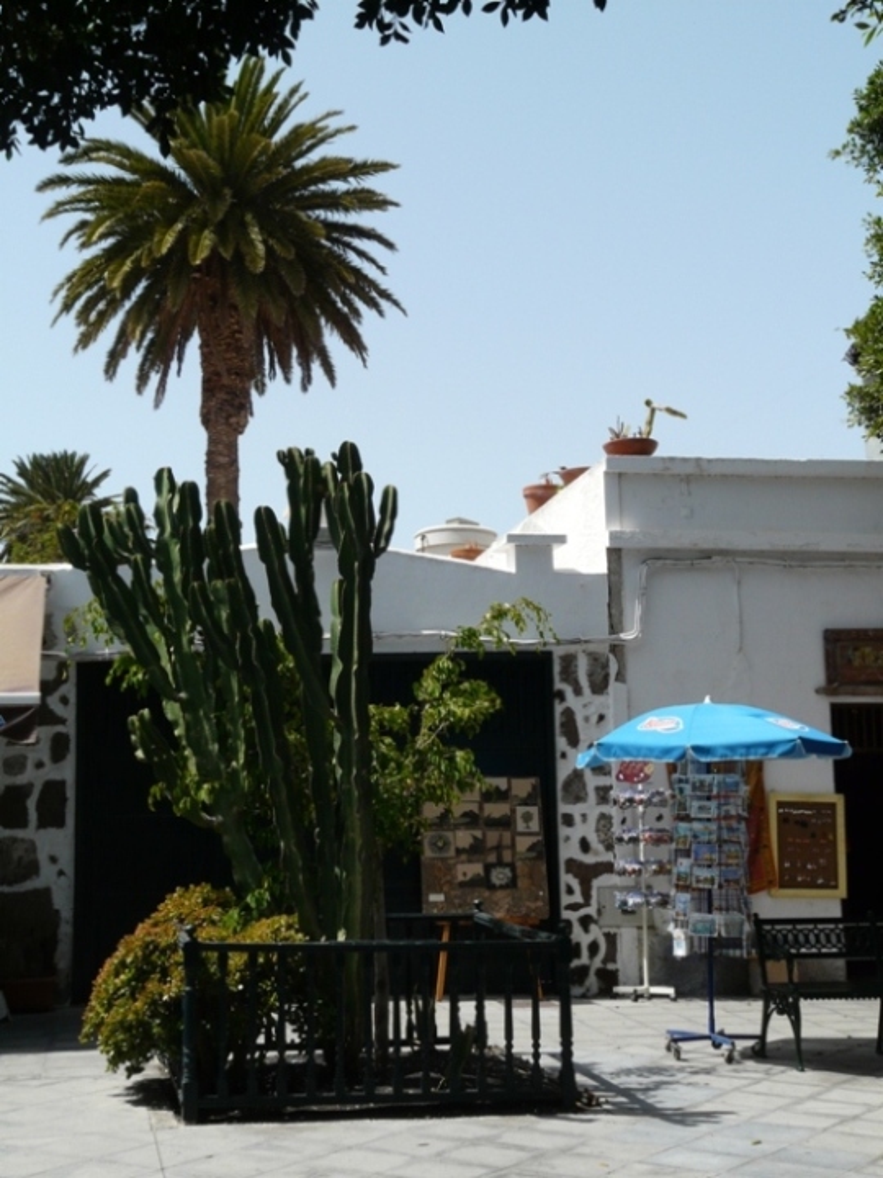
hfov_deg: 29.7
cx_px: 442
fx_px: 1667
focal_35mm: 49
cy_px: 589
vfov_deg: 38.9
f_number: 5.6
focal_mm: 8.1
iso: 100
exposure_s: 1/400
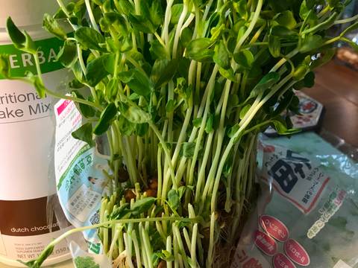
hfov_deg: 49.0
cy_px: 134
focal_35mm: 38
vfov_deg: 37.7
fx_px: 393
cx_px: 179
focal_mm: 3.99
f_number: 1.8
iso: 32
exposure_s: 1/25
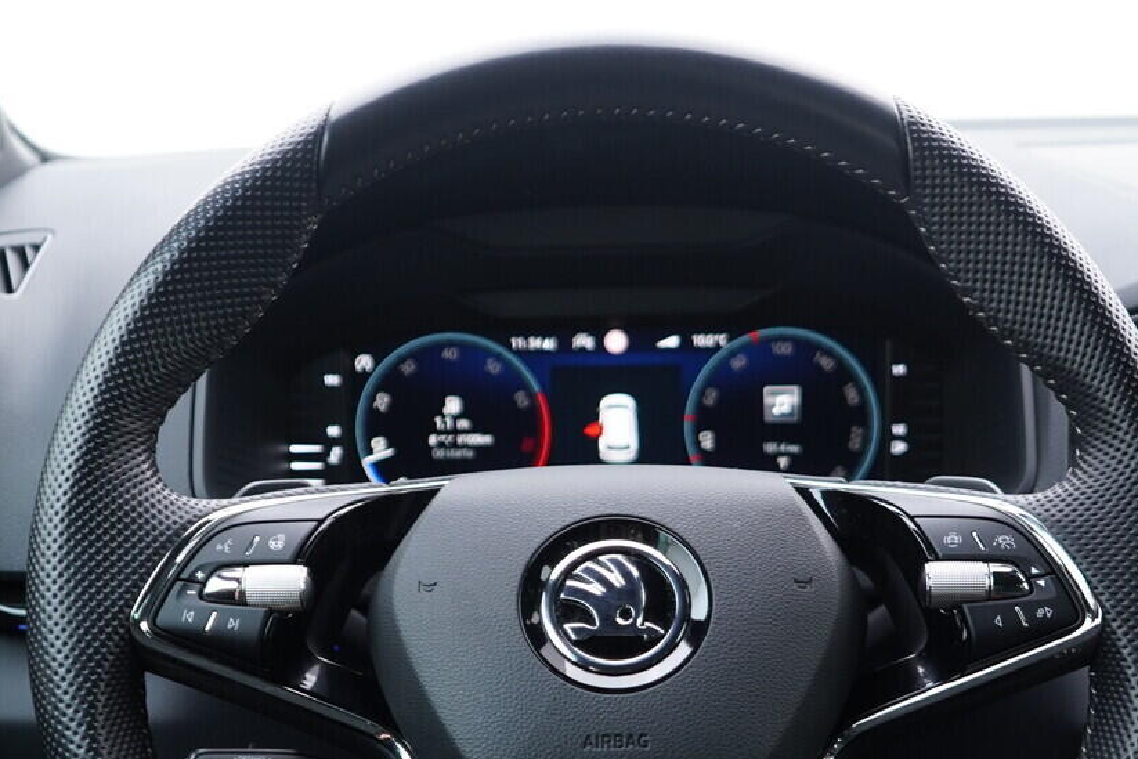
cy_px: 625
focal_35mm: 63
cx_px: 617
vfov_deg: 21.3
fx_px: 1992
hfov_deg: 31.9
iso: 320
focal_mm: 24
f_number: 2.8
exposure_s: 1/40
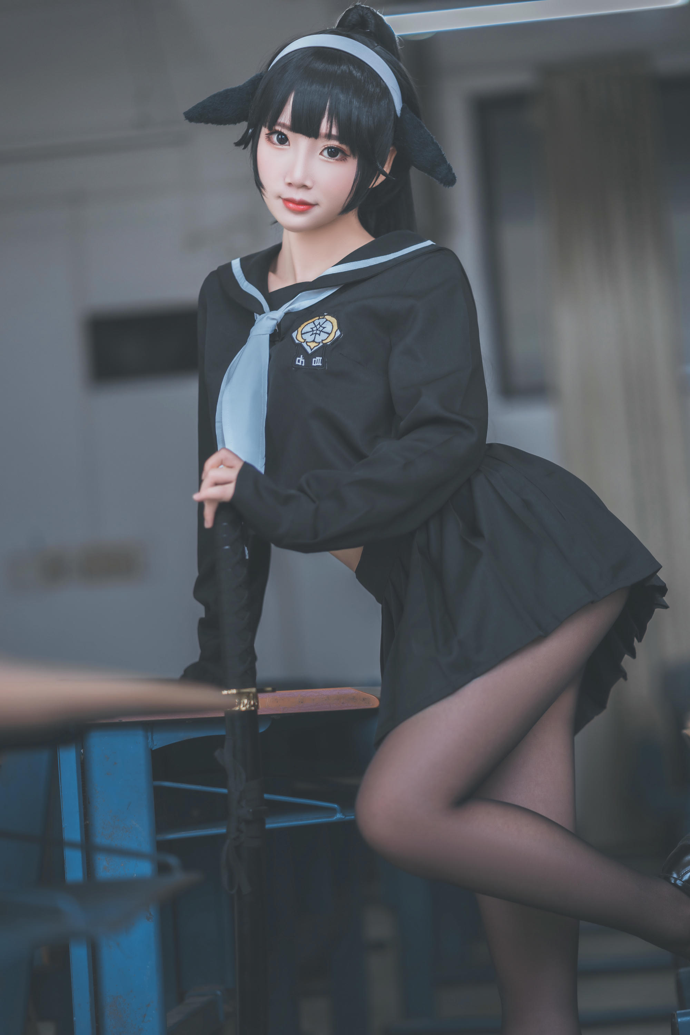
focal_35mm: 85
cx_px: 345
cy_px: 518
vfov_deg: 23.9
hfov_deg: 16.1
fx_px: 2444
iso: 160
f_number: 1.8
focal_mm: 85
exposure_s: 1/100
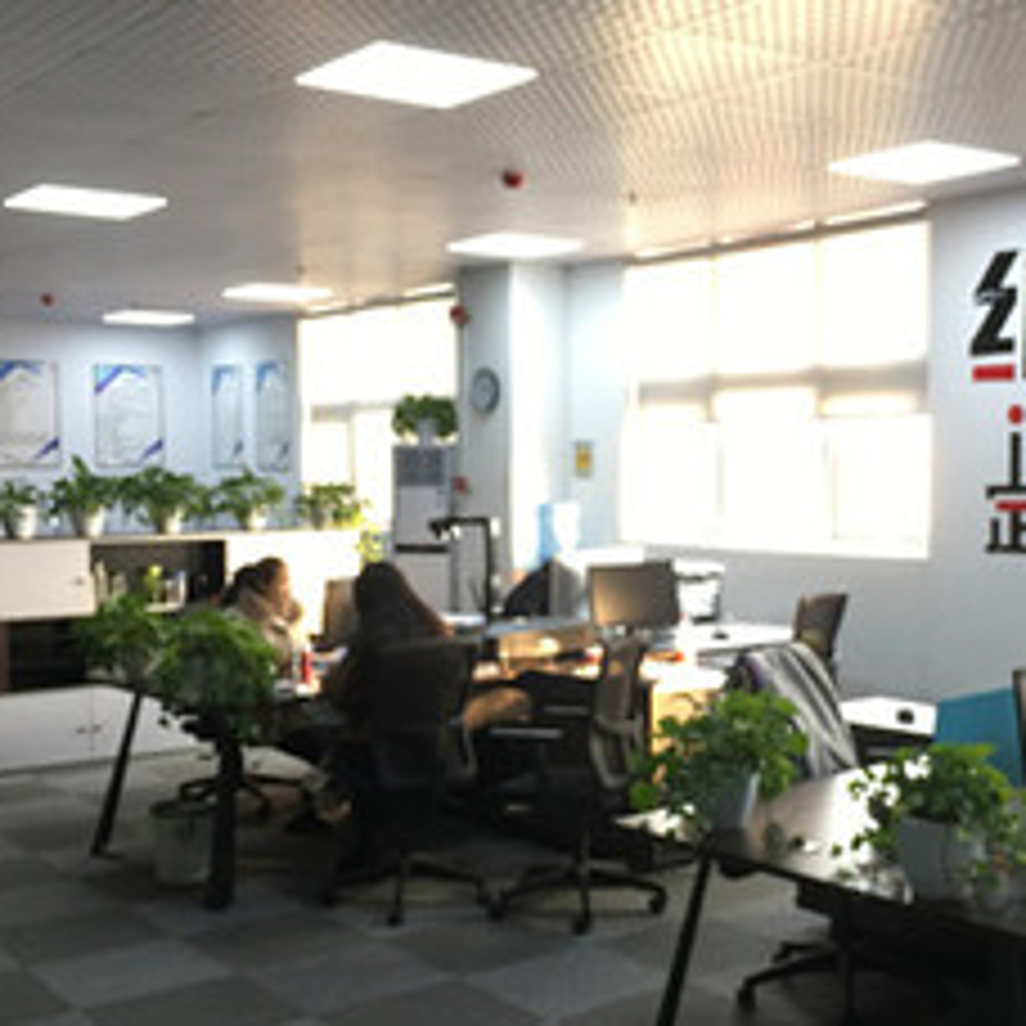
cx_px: 652
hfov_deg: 37.3
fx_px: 1509
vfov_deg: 37.5
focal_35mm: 45
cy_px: 567
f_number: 2.2
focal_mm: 4.15
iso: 50
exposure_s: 1/17
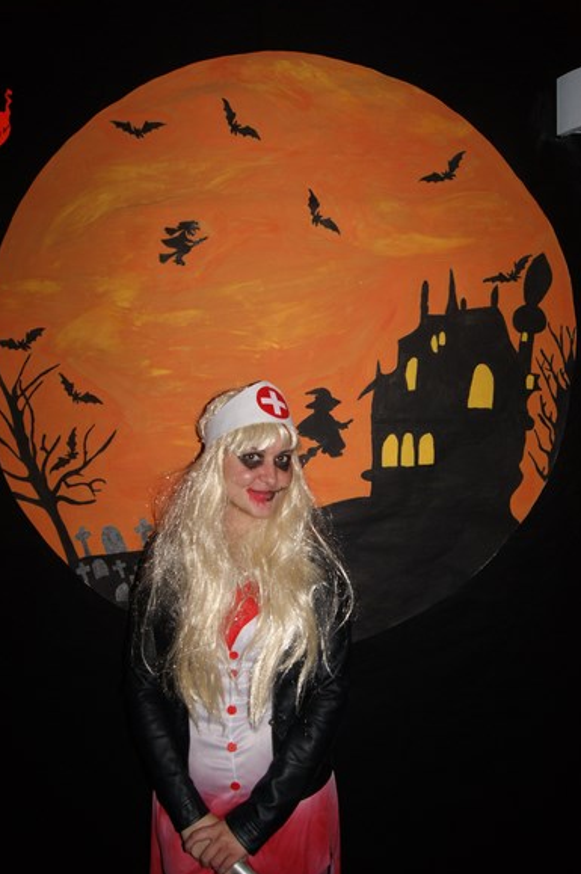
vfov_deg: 65.5
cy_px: 441
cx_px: 289
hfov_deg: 46.3
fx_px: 679
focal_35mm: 28
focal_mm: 18
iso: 400
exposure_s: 1/60
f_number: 5.6
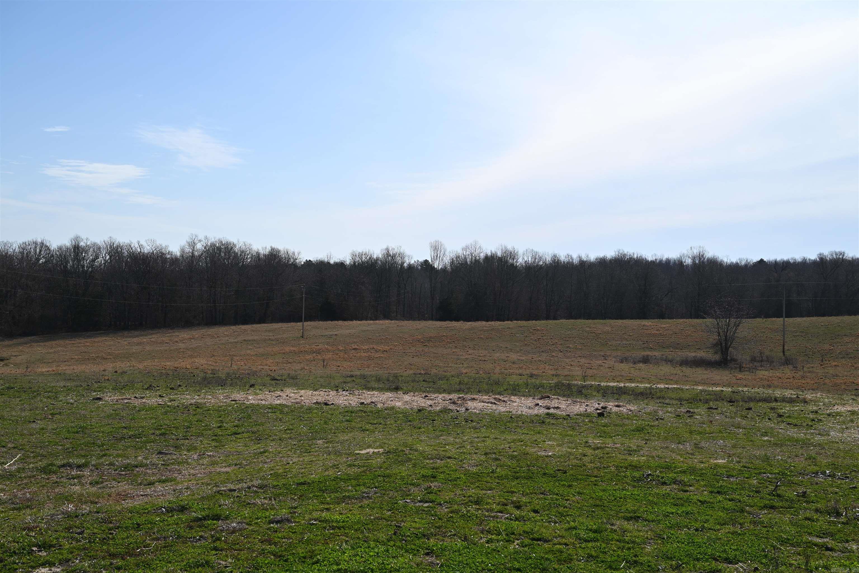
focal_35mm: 37
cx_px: 430
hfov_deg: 51.9
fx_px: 883
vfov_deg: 36.0
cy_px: 286
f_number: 8
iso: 100
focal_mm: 37
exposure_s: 1/500
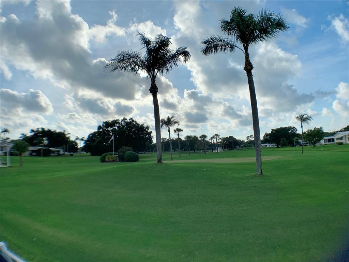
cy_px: 131
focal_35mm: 26
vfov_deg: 53.1
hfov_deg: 67.3
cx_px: 174
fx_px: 262
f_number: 1.8
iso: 25
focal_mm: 4.25
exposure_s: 1/6061
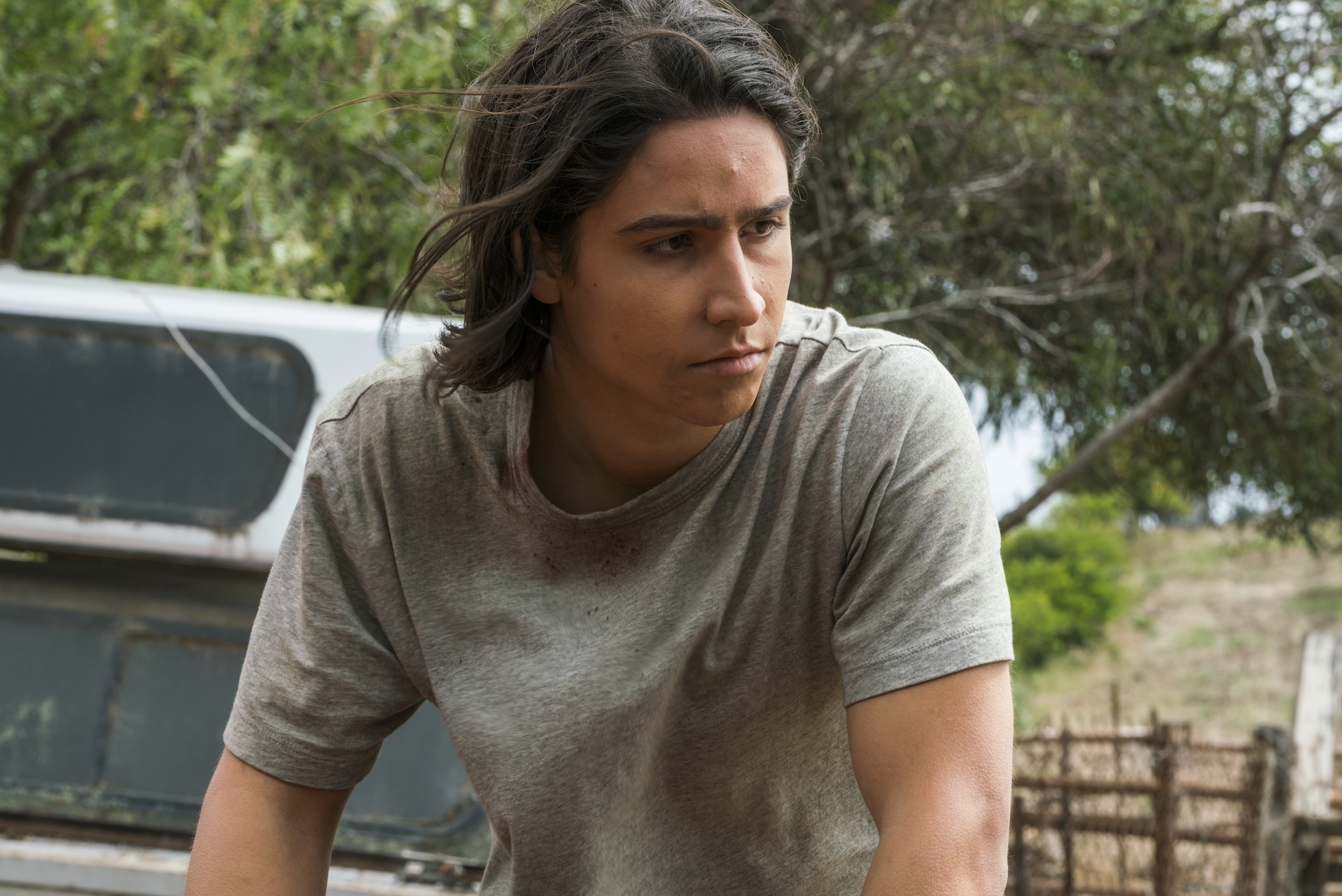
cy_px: 448
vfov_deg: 9.7
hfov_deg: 14.5
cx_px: 671
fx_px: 5257
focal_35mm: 141
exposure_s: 1/125
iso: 400
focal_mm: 141
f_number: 16
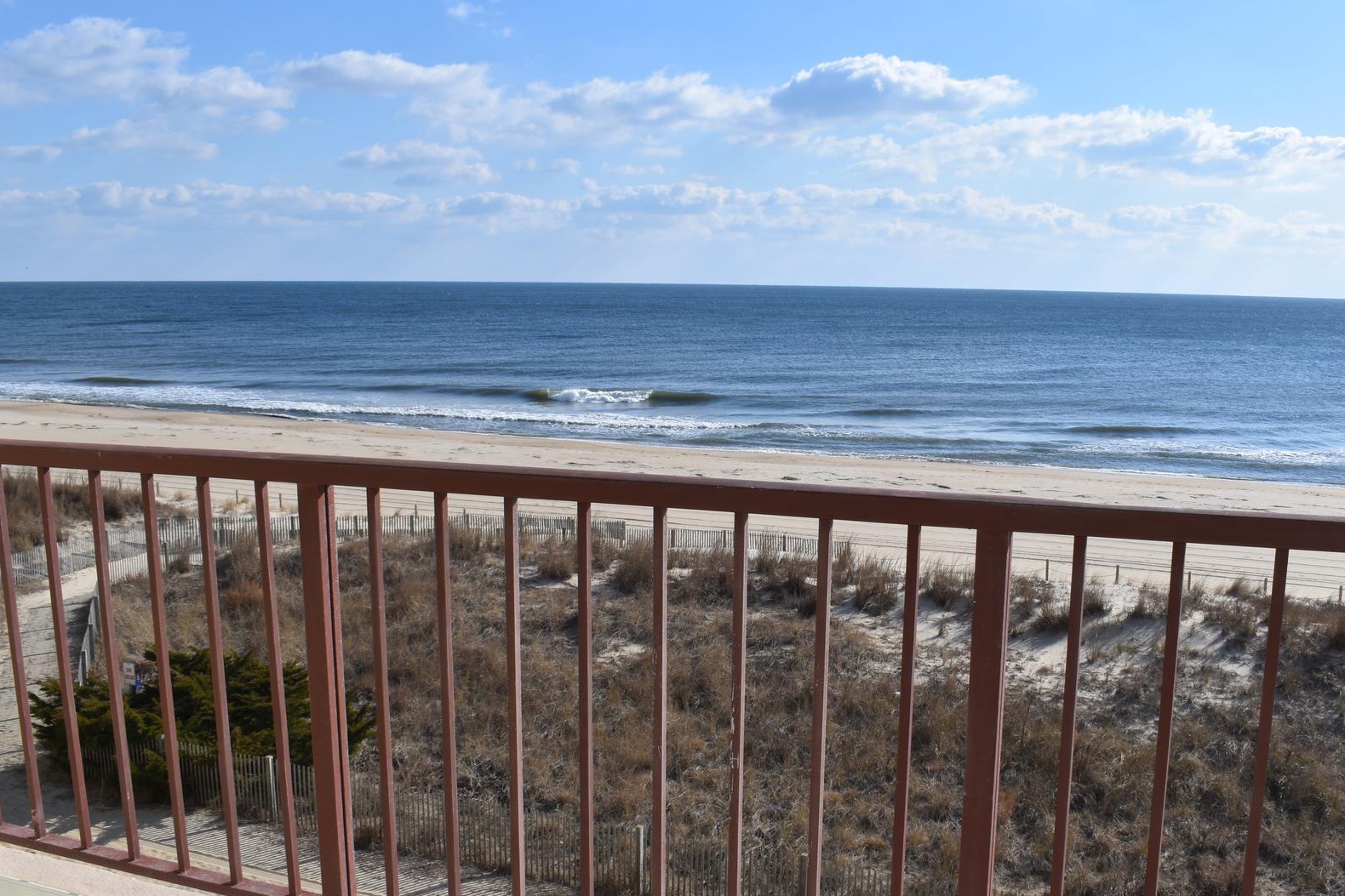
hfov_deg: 54.4
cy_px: 558
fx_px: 1307
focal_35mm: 35
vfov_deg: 37.6
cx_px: 733
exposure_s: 1/200
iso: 100
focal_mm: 18
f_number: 13
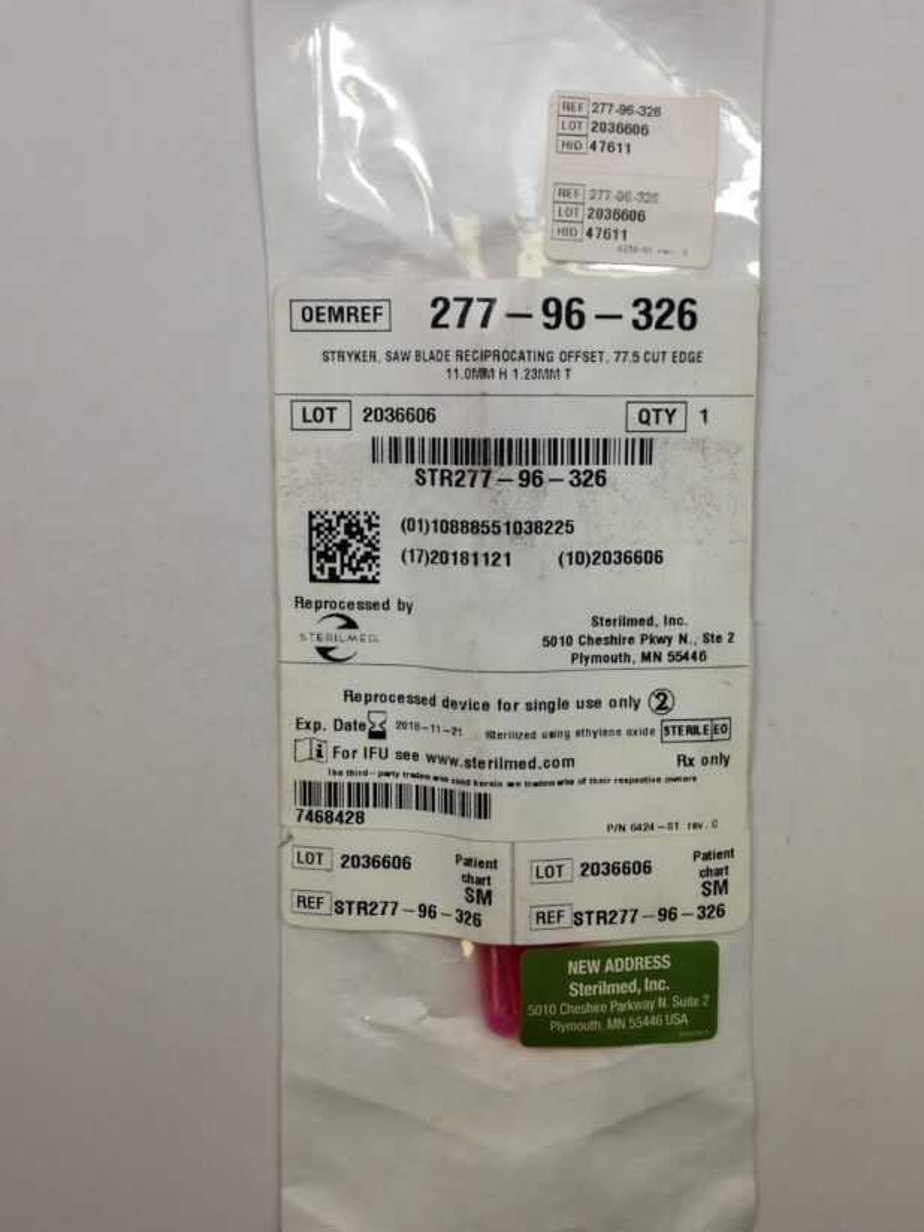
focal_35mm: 41
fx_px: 1459
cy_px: 535
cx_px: 502
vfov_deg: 45.7
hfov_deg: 35.1
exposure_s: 1/60
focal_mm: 4.12
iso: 50
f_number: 2.4
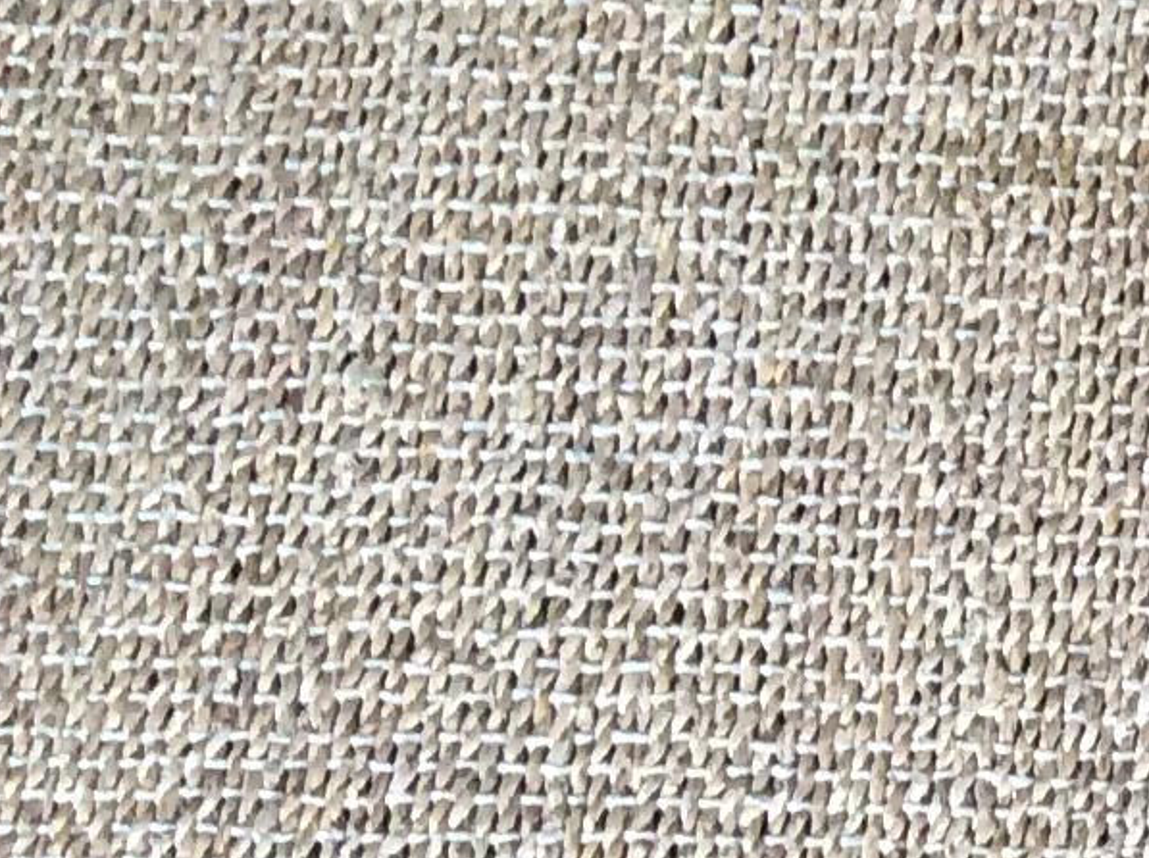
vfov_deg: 10.6
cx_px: 2288
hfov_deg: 12.5
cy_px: 458
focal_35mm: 139
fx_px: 4607
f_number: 2.4
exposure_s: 1/25
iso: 160
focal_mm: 3.3
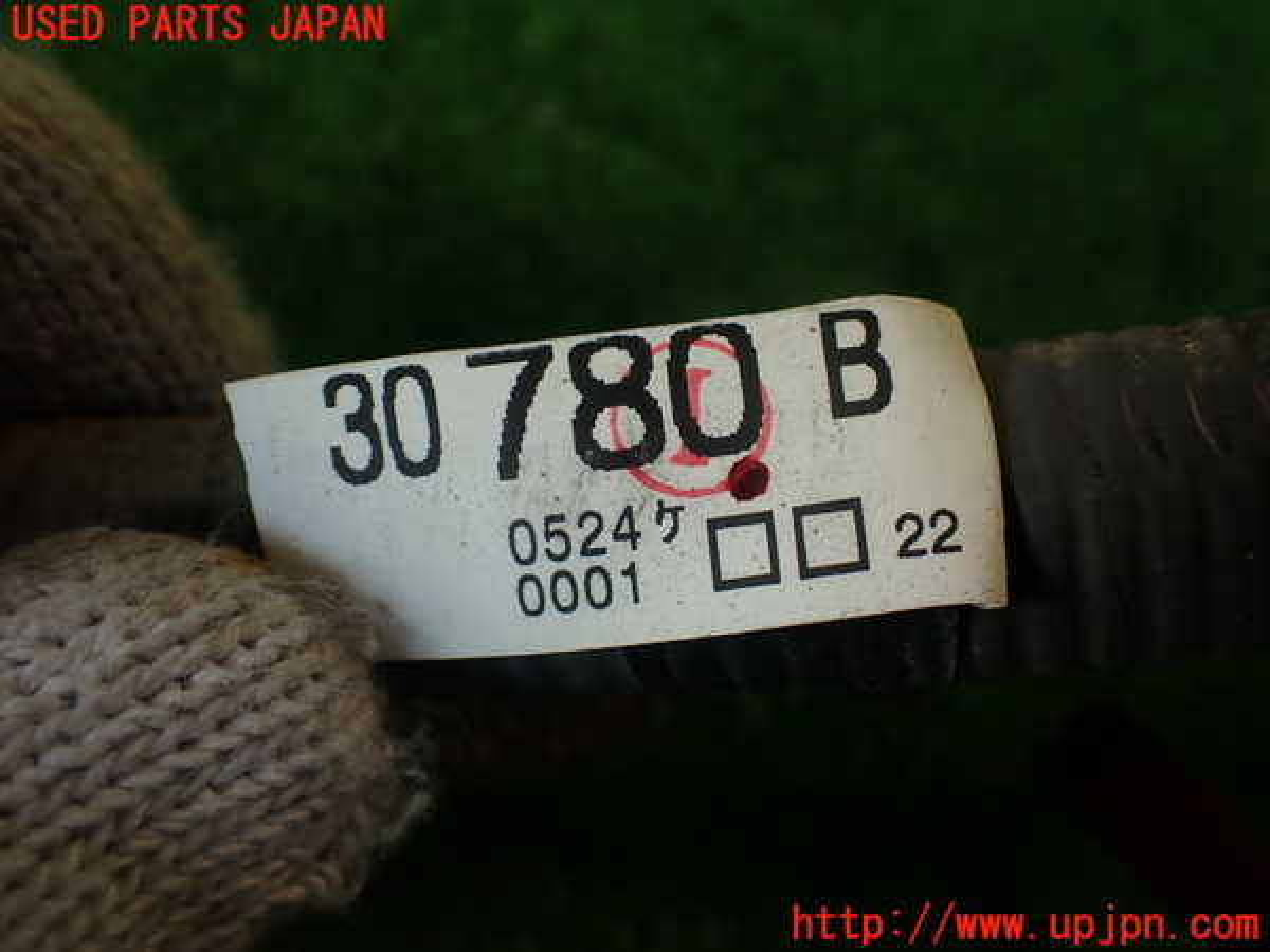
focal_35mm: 32
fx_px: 1174
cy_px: 476
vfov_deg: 44.2
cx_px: 635
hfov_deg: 56.8
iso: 100
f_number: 2.4
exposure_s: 1/80
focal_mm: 5.79
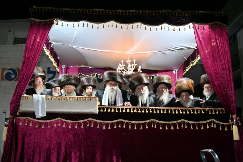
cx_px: 122
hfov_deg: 50.7
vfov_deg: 35.1
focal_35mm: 38
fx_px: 257
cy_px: 81
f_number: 4
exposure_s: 1/250
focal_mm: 38
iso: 320
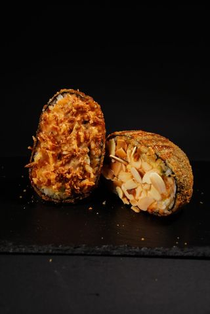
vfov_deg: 33.2
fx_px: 528
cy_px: 157
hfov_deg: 22.5
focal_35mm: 60
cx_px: 105
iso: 1250
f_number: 8
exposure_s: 1/160
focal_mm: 60.3
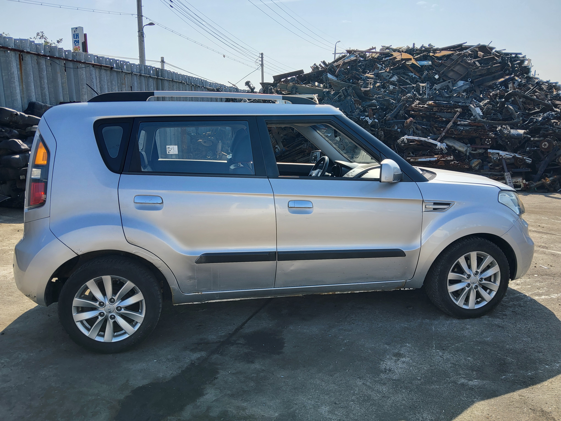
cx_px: 280
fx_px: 421
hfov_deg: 67.3
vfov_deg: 53.1
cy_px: 210
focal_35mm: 26
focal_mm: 3.98
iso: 12
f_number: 1.8
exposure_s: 1/664
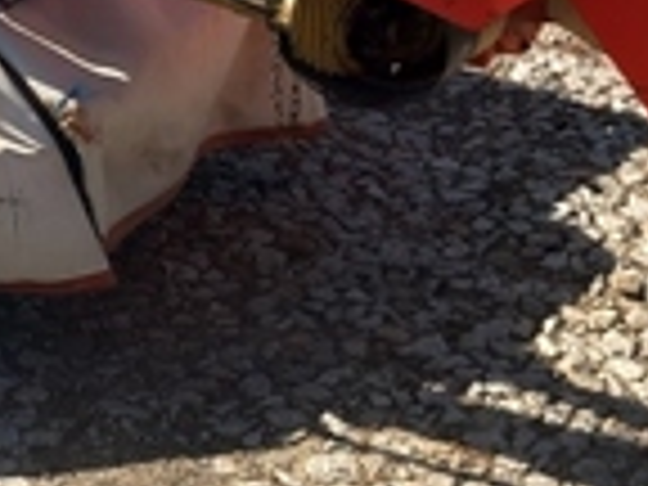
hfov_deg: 18.4
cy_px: -32
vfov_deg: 14.1
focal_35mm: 103
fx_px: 1928
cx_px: -43
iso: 20
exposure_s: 1/579
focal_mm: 4
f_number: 1.8
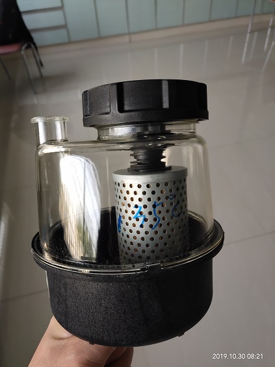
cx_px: 138
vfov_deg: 60.0
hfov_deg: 46.8
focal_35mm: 30
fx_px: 318
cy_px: 184
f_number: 1.8
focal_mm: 4.35
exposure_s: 1/100
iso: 182
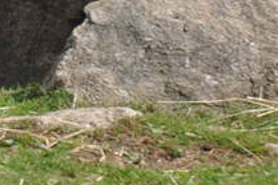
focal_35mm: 3437
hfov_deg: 0.6
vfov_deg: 0.4
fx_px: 26520
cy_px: -114
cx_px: -345
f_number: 6.3
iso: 200
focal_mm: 300
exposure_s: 1/640
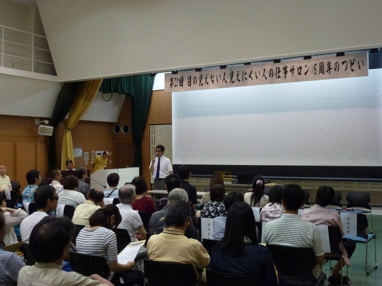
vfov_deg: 35.1
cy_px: 143
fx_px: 452
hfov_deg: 45.8
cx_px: 191
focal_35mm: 41
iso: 400
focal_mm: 7.4
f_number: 3.9
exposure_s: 1/60
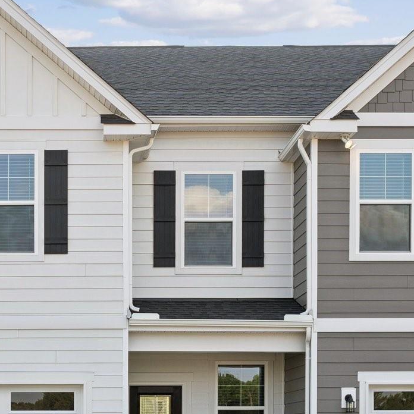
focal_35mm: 70
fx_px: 947
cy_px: 229
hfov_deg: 23.8
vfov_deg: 24.6
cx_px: 26
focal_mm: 28
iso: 100
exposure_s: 1/400
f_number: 4.5
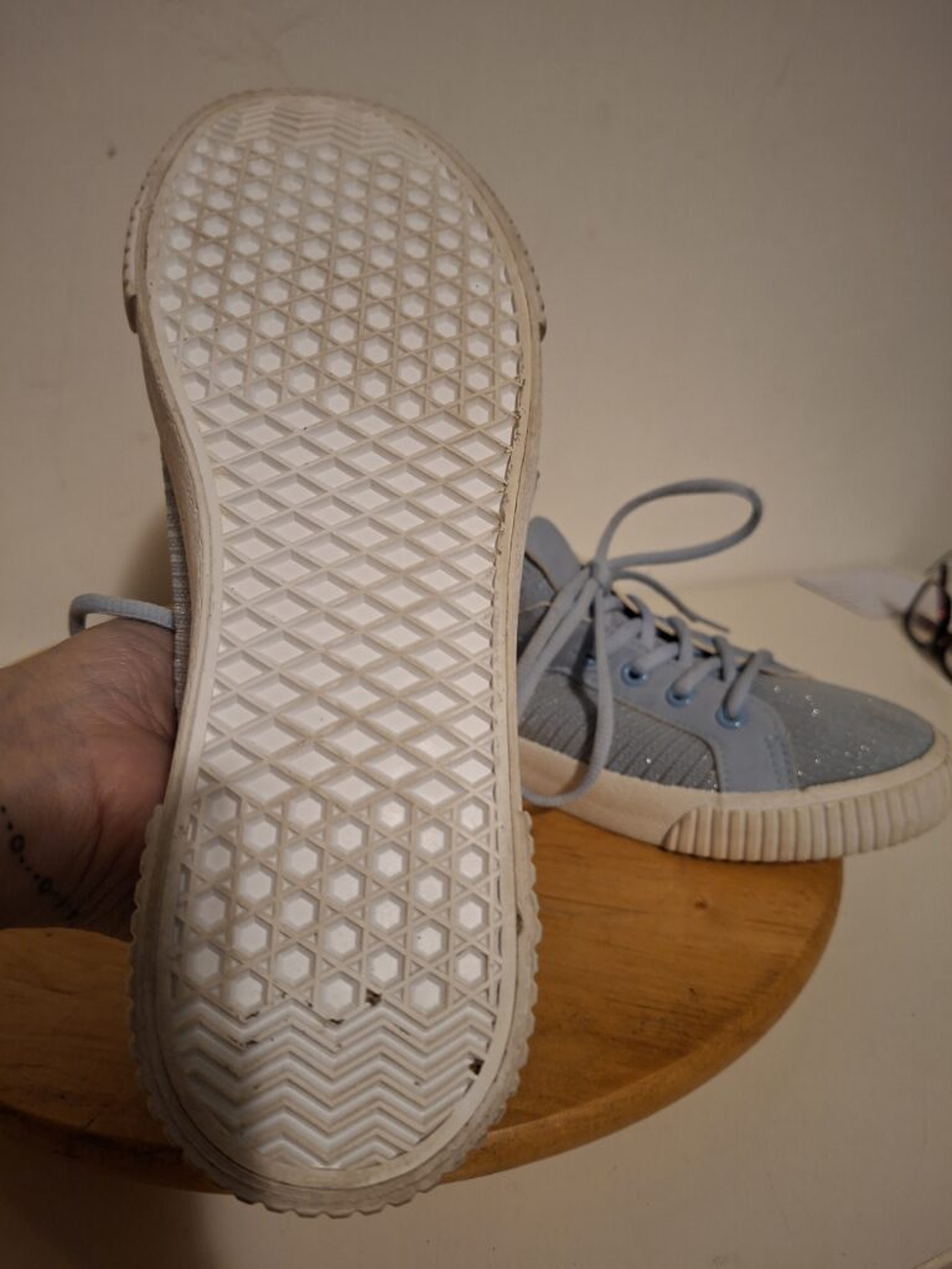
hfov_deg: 58.9
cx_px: 476
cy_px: 634
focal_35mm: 23
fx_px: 843
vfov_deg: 73.9
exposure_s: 1/24
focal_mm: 5.54
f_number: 1.8
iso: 640
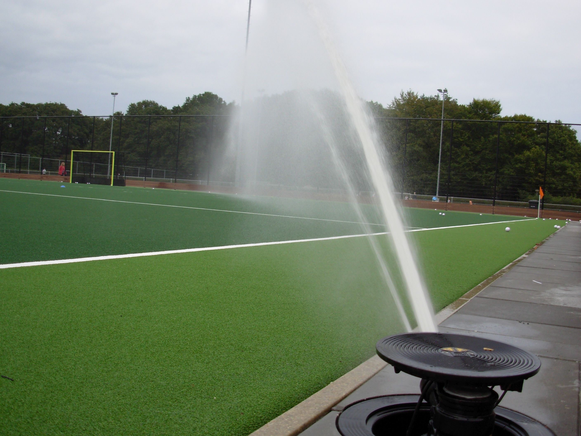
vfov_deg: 37.7
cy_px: 218
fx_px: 638
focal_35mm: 38
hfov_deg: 49.0
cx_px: 290
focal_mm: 6.3
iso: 50
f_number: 2.9
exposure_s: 1/271
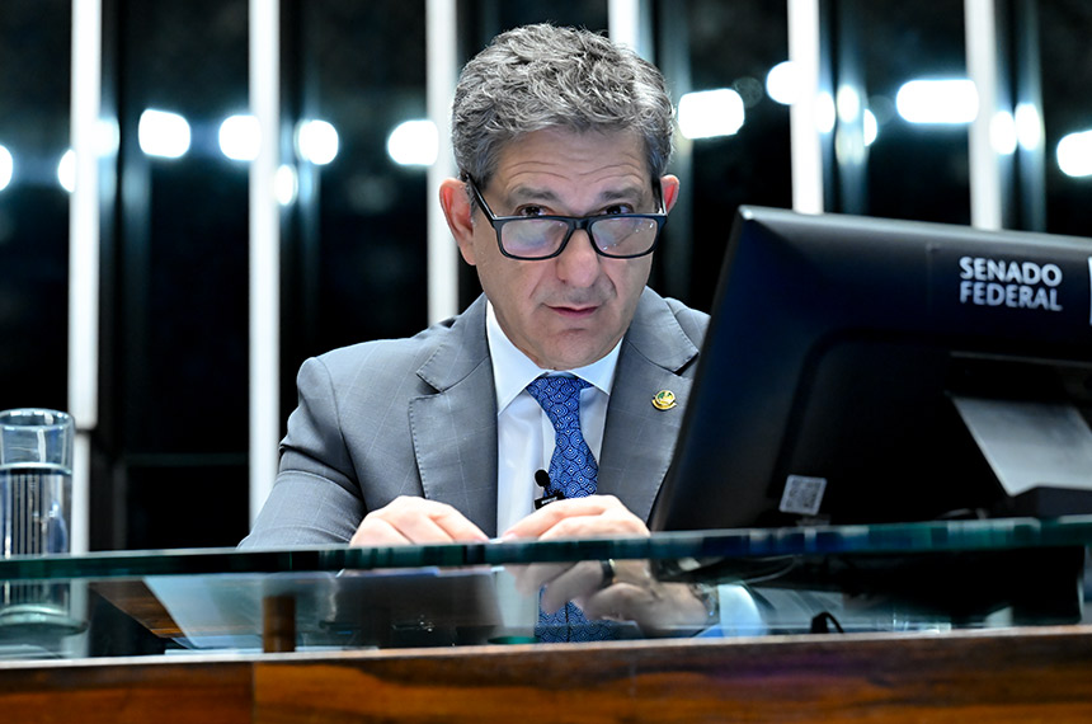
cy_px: 362
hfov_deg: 12.9
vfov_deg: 8.5
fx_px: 4844
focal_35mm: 160
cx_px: 546
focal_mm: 160
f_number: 5
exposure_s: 1/125
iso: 6400
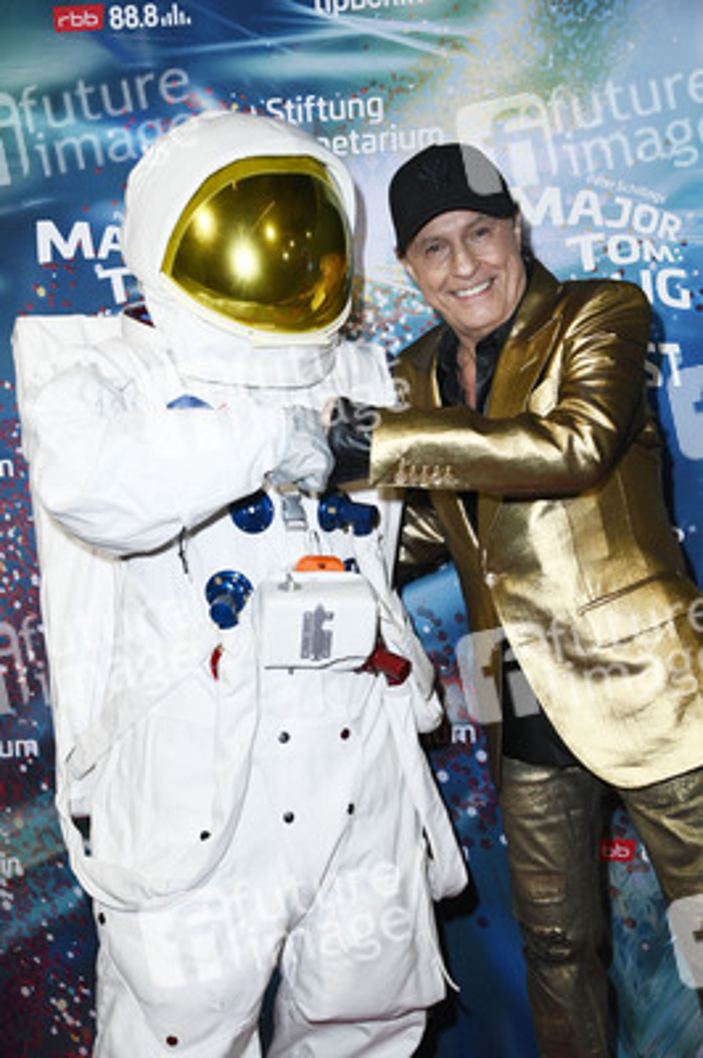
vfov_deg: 38.2
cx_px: 352
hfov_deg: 25.9
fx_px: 1526
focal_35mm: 52
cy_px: 529
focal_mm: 52
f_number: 5.6
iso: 640
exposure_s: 1/160
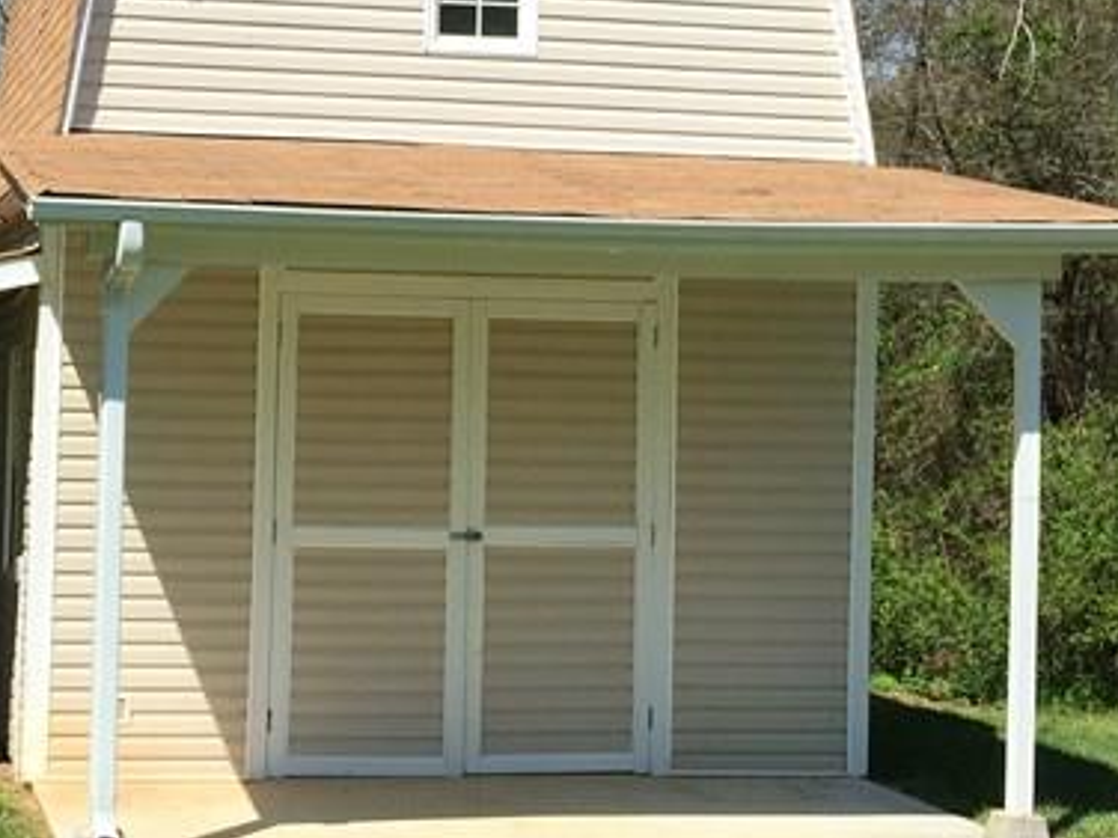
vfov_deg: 18.7
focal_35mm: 79
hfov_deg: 24.5
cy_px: 366
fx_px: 2551
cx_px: 324
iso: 32
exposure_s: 1/2083
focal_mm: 4.15
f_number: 2.2
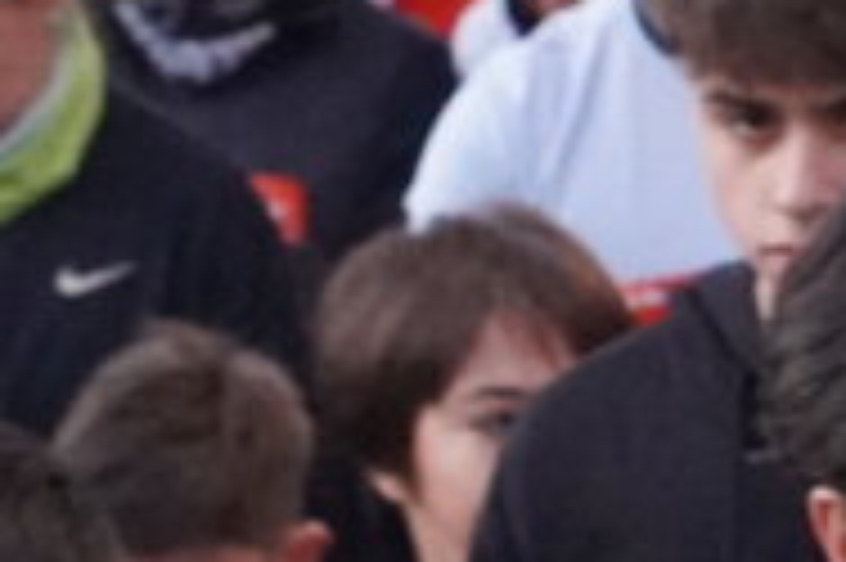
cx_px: -612
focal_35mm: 561
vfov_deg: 2.4
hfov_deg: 3.7
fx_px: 13181
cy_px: 627
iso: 6400
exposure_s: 1/160
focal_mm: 55
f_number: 4.5
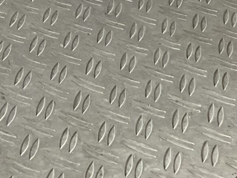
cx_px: -253
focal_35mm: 126
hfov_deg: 13.3
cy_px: -137
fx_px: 863
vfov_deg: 11.0
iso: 64
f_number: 1.8
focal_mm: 3
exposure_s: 1/50
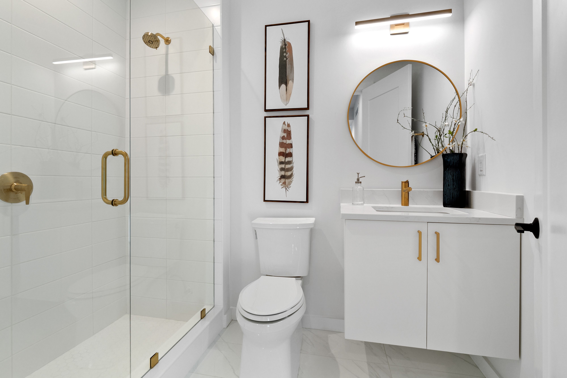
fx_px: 252
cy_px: 189
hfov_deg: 96.7
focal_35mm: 16
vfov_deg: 73.7
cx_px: 284
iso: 400
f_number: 6.3
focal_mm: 8
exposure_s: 1/8
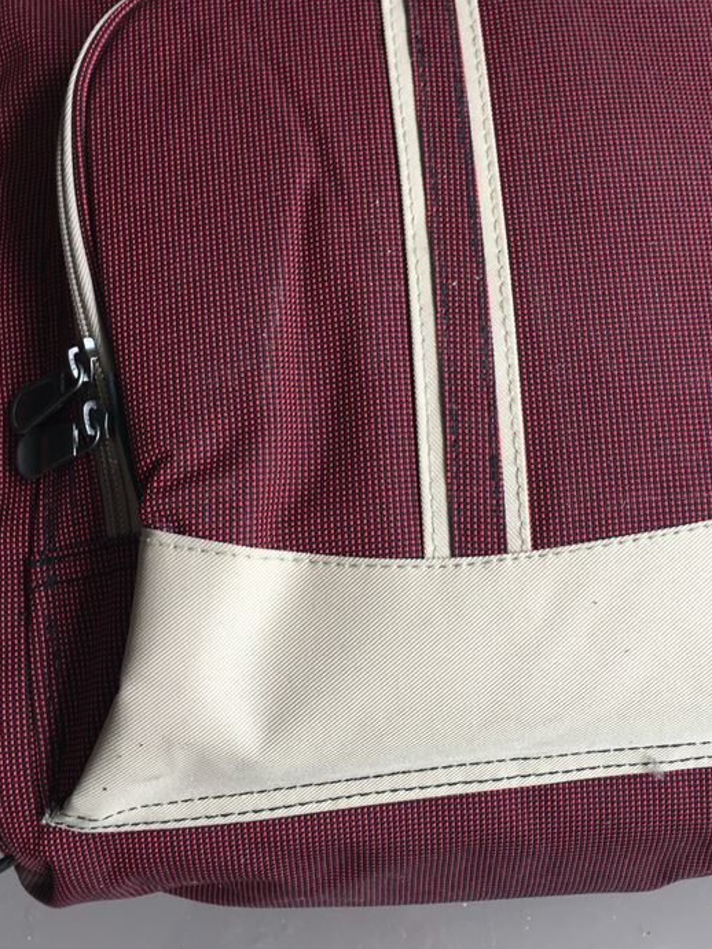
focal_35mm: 42
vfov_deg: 44.8
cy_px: 443
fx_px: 1151
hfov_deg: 34.3
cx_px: 386
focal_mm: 4.15
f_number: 2.2
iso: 32
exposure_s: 1/100
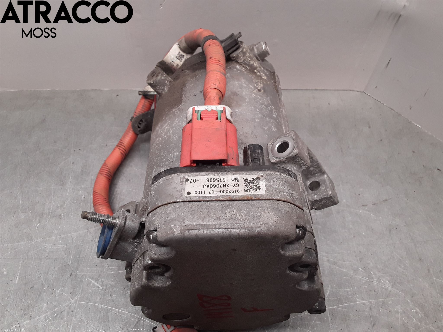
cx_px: 222
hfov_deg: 63.4
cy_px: 166
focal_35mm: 28
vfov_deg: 49.7
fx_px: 358
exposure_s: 1/100
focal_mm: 2.91
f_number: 1.9
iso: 50
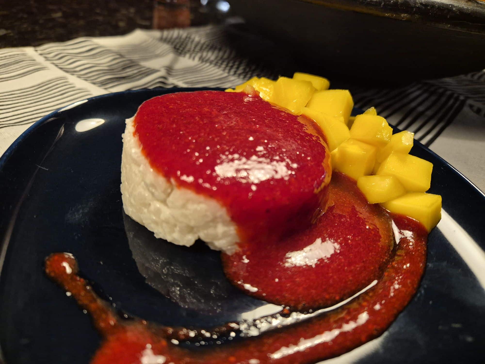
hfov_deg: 73.9
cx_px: 242
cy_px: 182
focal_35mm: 23
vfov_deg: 58.9
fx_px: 322
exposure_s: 1/100
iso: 640
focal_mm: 5.4
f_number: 1.8
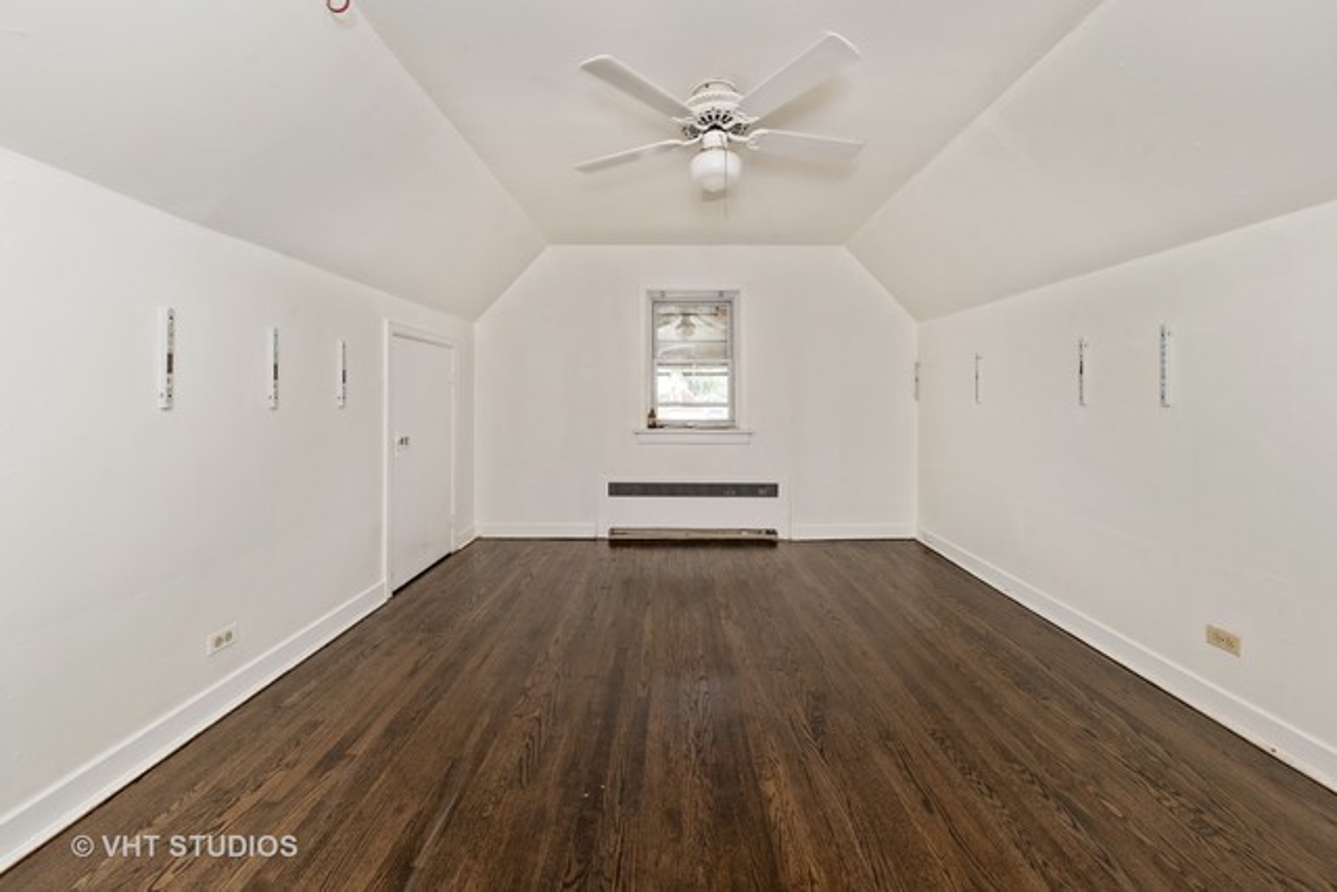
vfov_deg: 90.0
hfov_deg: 112.6
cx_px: 668
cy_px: 446
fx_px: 446
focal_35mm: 12
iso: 200
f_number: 8
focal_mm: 12
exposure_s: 1/60
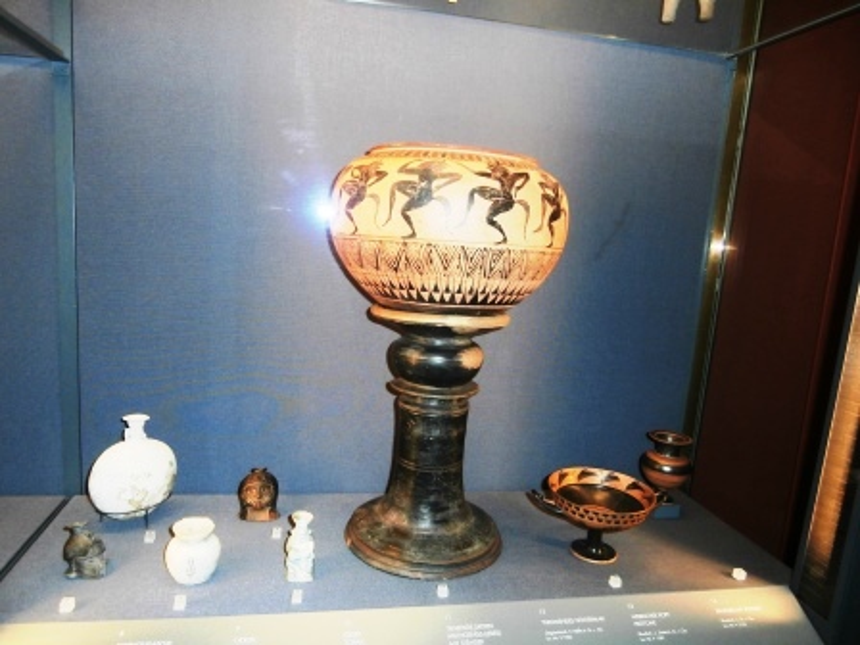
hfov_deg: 71.6
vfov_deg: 56.8
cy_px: 322
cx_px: 430
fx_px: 596
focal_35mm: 24
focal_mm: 4.2
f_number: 3
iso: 200
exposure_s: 1/30
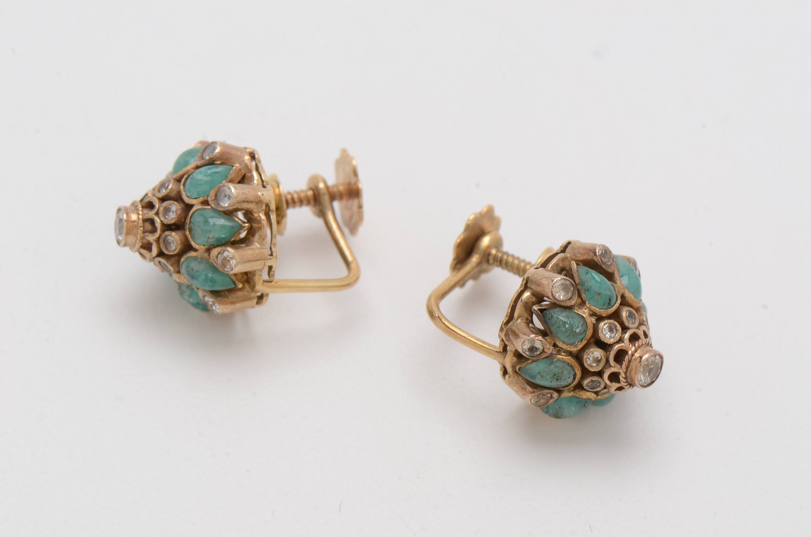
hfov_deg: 16.1
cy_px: 268
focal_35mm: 128
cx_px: 406
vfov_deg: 10.7
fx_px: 2866
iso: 200
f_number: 18
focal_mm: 85
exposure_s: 1/125
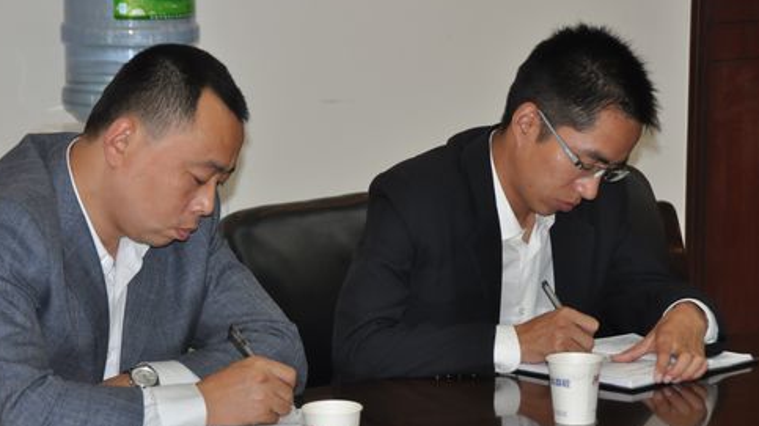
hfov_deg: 16.3
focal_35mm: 132
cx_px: 308
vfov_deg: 9.2
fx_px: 2655
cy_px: 237
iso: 800
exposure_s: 1/60
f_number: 5
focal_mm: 70
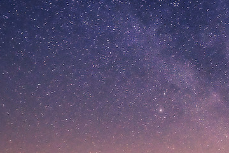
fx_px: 445
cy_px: 112
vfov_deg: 19.3
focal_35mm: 70
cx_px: 240
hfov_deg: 26.9
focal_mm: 14
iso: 3200
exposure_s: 25
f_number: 2.8
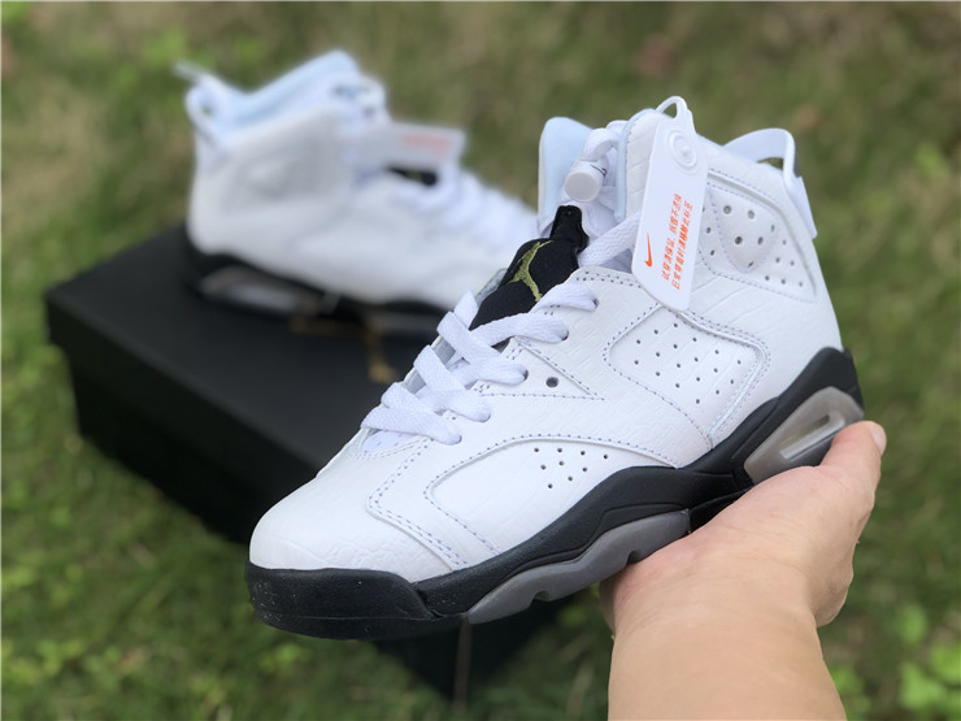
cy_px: 360
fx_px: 1444
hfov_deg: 36.8
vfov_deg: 28.0
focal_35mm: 52
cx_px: 480
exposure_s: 1/500
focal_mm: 6
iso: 16
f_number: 2.4
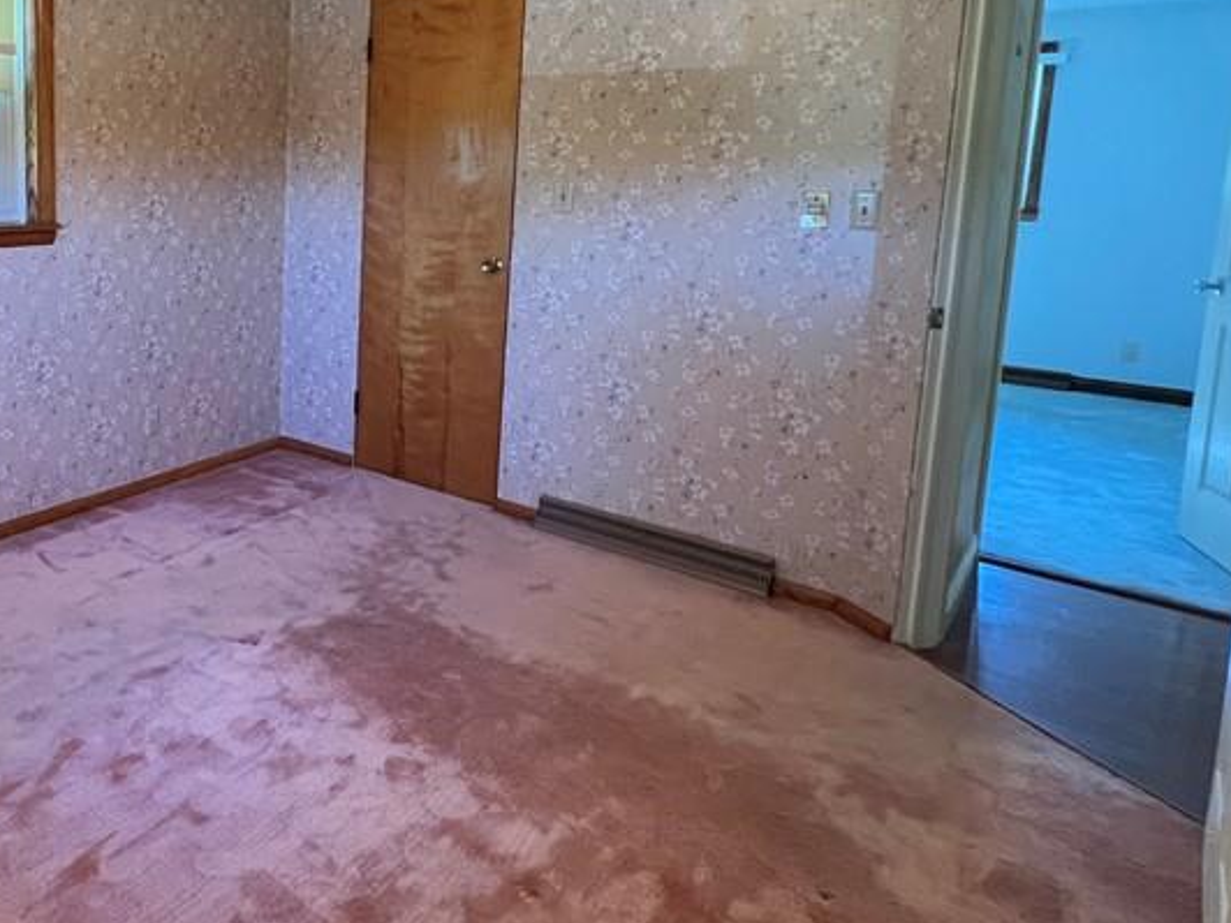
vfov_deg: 53.3
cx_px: 201
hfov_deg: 62.0
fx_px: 889
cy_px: 275
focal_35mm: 25
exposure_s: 1/60
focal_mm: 1.57
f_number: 1.8
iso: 320
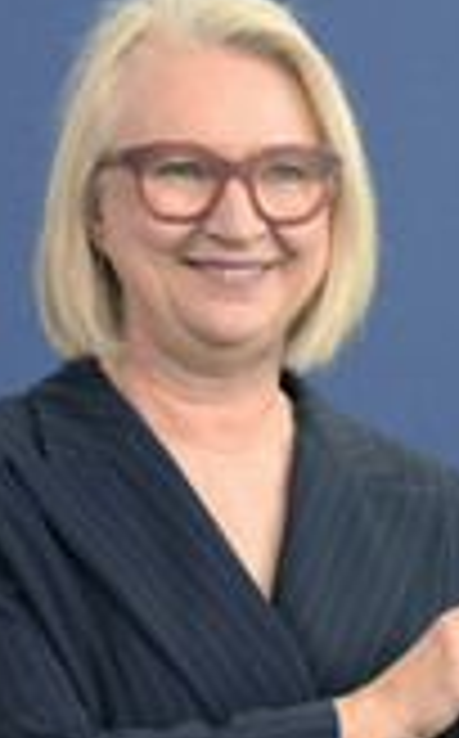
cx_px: 700
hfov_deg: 3.8
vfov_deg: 6.1
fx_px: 6869
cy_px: 513
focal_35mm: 342
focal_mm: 122
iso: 8000
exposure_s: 1/400
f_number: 5.6
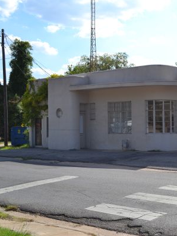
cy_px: 118
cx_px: 172
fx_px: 416
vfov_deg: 31.7
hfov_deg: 23.2
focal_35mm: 61
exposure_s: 1/250
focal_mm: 28
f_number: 8
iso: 100
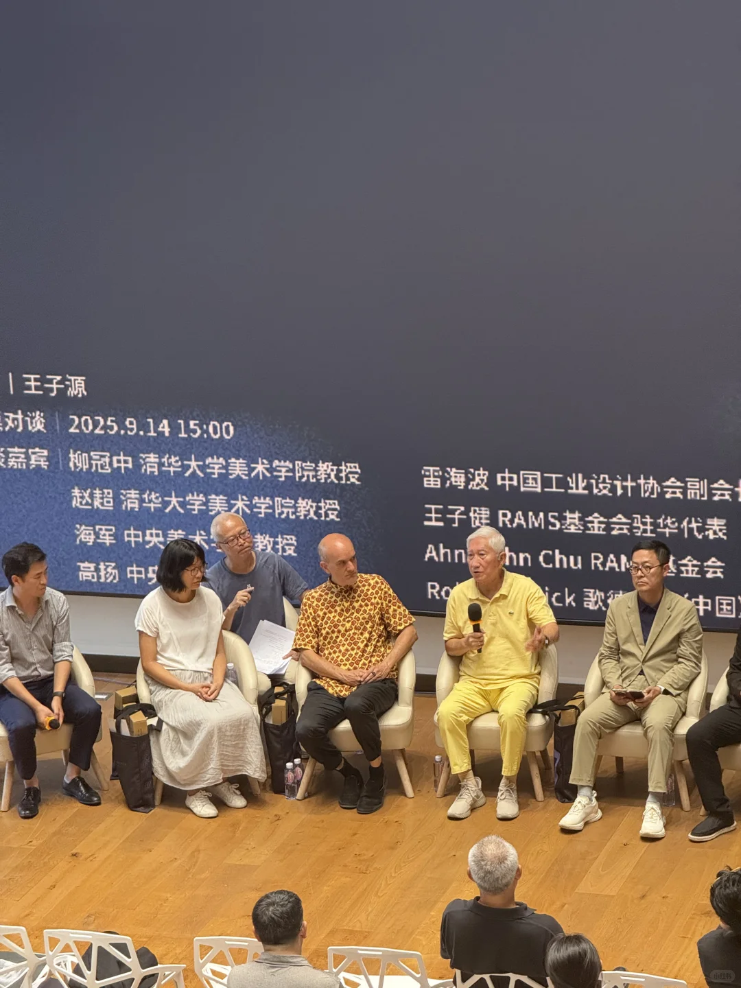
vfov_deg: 16.4
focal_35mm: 120
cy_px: 494
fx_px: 3425
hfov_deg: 12.3
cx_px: 370
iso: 320
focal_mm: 15.66
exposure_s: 1/60
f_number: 2.8
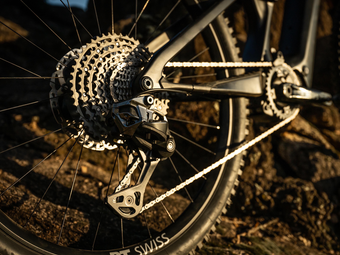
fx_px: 403
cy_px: 125
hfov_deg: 45.7
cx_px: 186
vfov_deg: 35.1
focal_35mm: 41
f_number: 3.5
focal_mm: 37
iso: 500
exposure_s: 1/8000
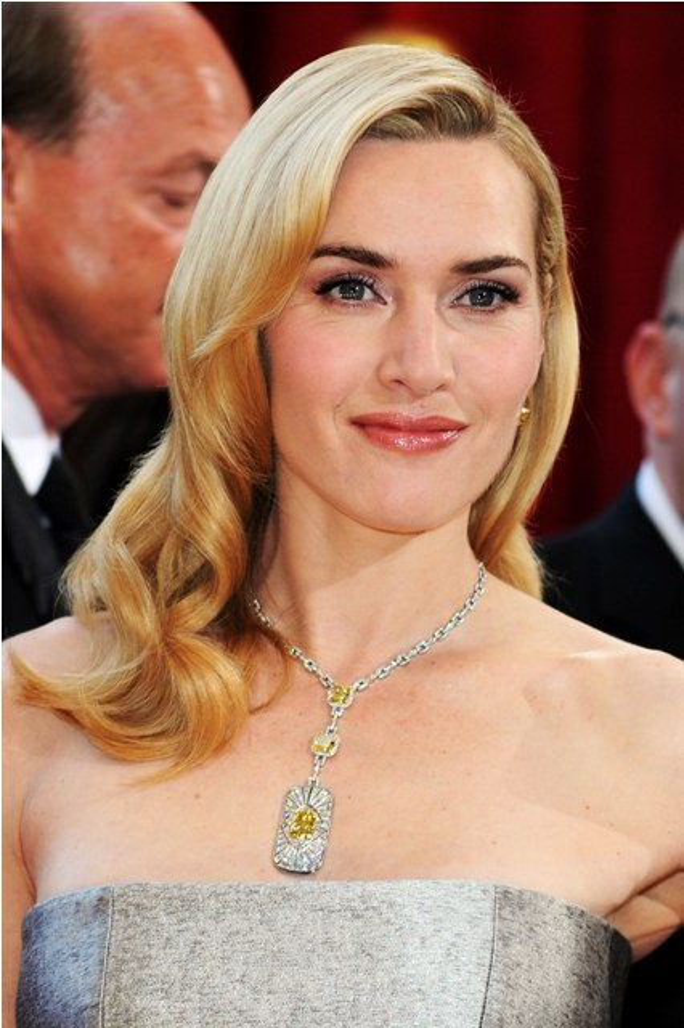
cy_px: 514
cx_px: 342
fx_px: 5706
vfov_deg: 10.3
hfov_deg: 6.9
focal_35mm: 200
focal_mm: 200
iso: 640
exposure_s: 1/200
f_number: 5.6
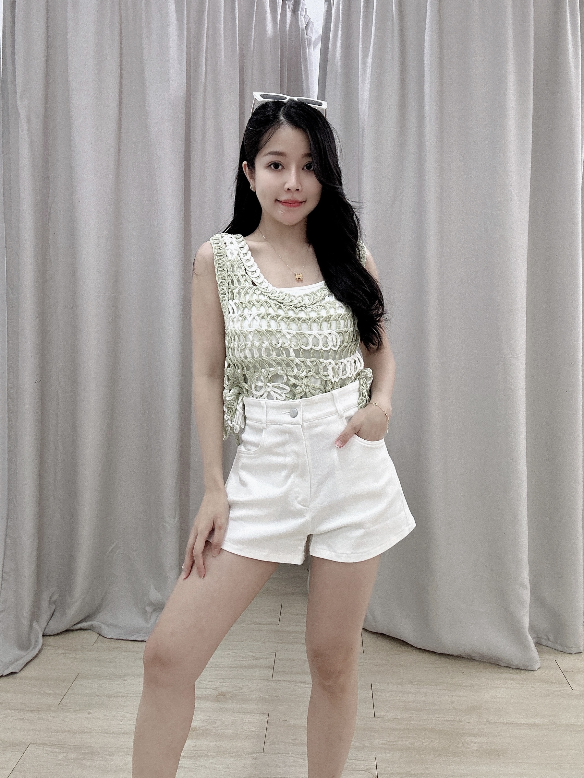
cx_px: 292
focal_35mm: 23
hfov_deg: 58.9
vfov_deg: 73.9
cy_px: 389
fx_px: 517
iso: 100
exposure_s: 1/50
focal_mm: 2.69
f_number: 1.9
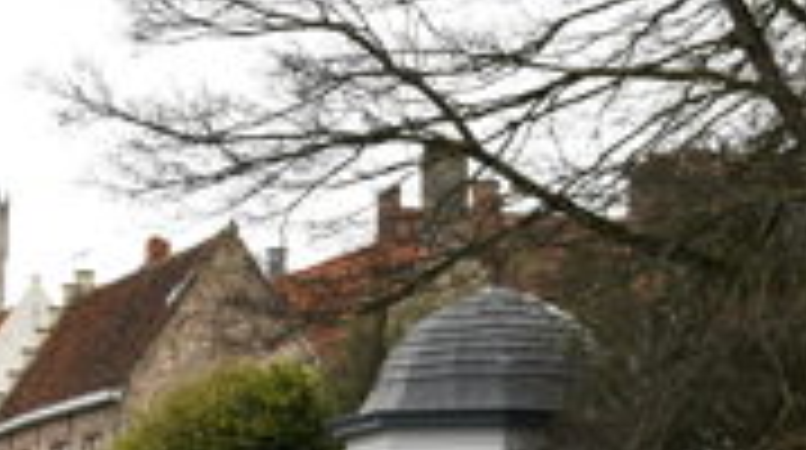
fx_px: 2603
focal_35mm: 122
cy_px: 488
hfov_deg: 17.5
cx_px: 167
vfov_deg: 9.8
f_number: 5
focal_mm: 35
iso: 100
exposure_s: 1/100
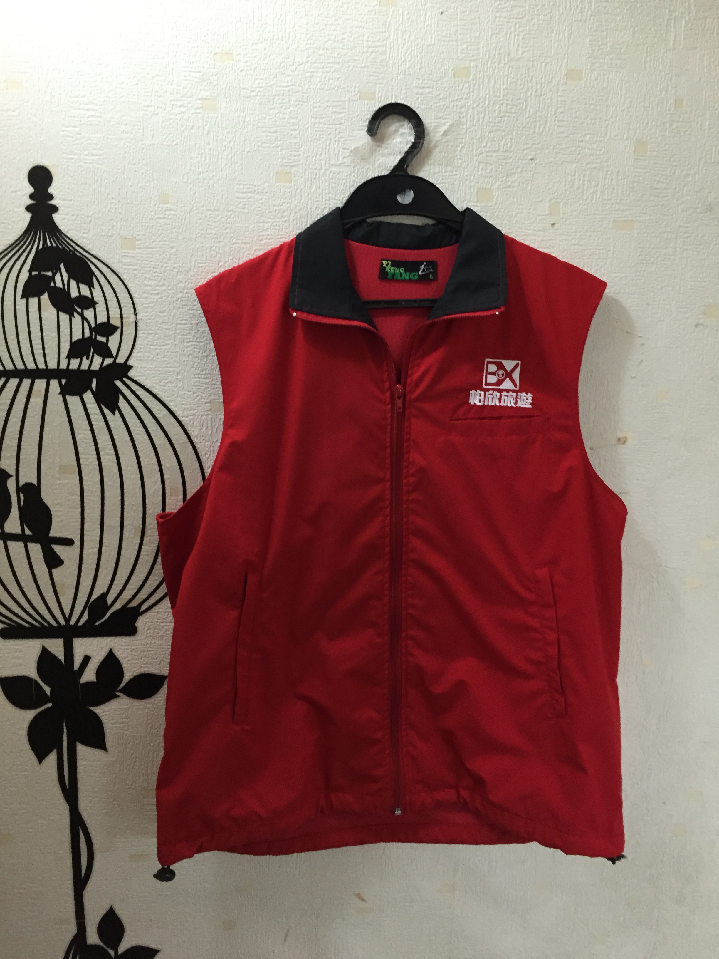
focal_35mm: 29
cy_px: 480
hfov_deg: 48.2
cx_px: 360
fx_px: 803
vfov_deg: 61.7
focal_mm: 4.15
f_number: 2.2
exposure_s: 1/30
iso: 160
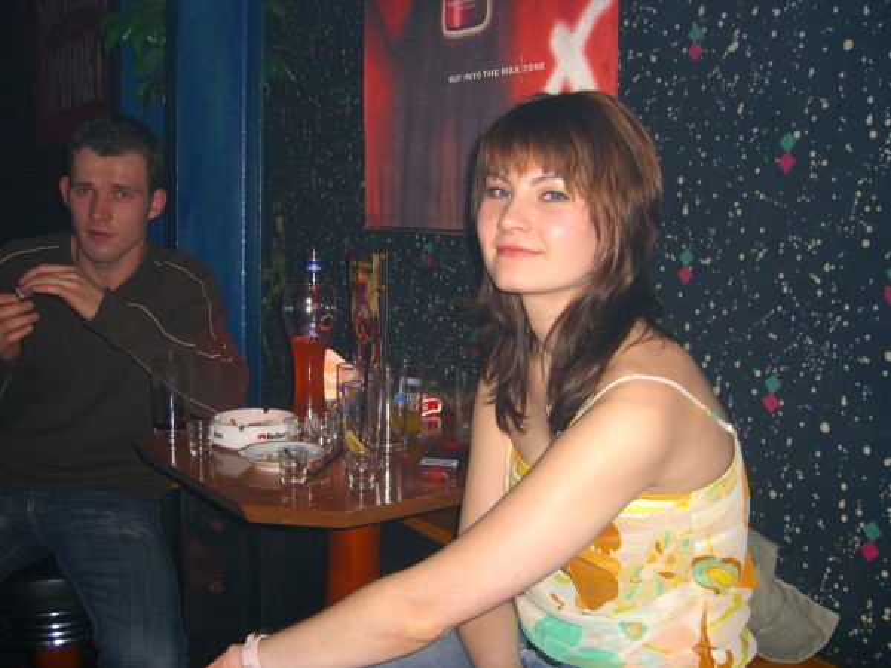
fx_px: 978
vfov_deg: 37.7
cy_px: 334
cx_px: 446
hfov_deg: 49.0
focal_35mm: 38
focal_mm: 7.9
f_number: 2.8
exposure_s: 1/60
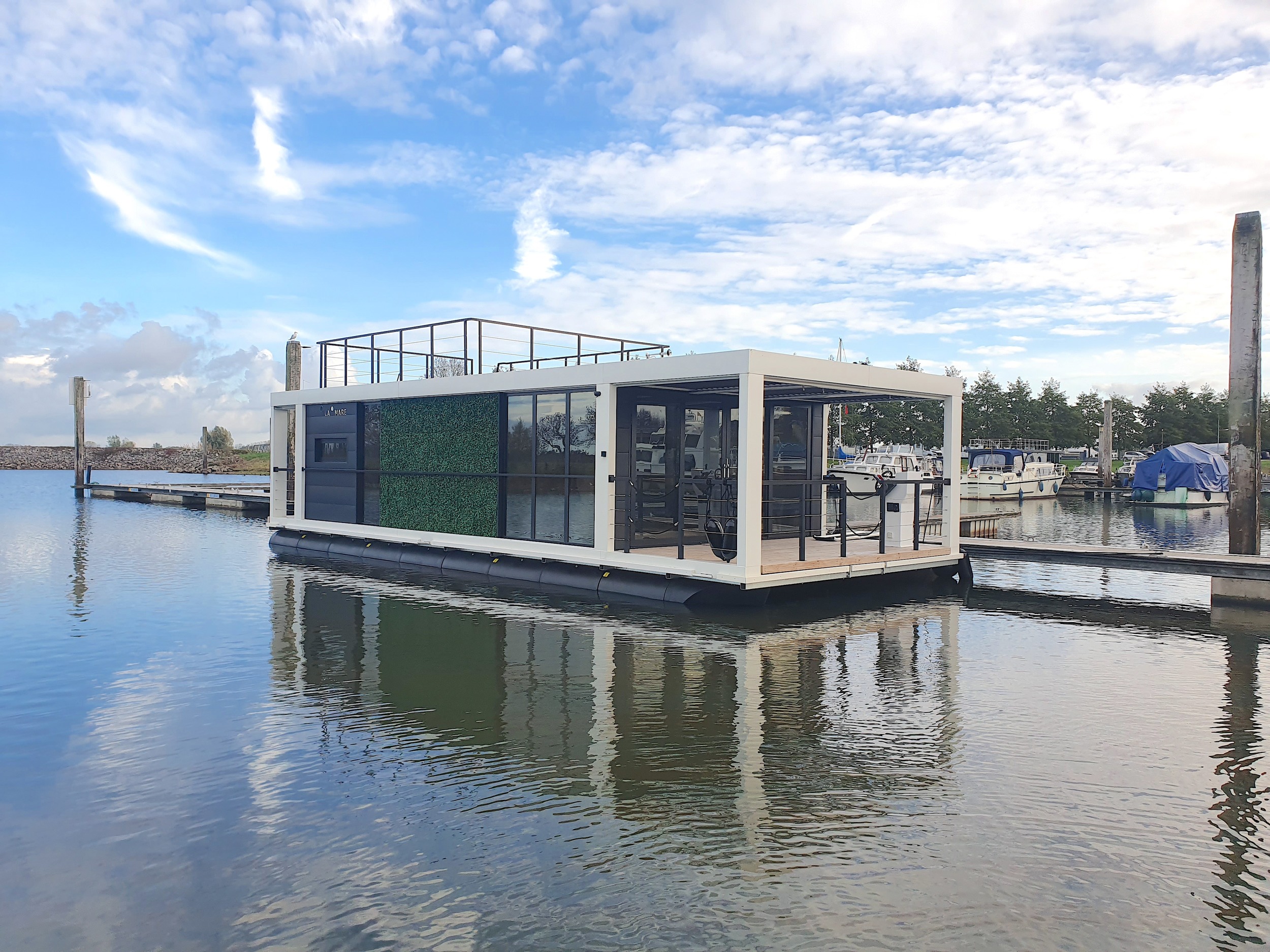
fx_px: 954
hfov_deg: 67.3
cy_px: 476
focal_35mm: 26
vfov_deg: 53.1
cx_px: 635
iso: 50
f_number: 2.4
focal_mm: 4.32
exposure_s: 1/510
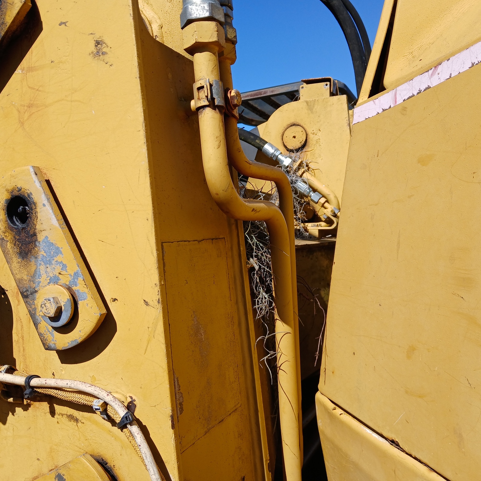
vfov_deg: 52.5
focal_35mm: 31
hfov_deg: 52.5
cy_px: 238
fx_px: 487
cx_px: 221
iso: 20
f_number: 1.8
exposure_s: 1/716
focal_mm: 3.98
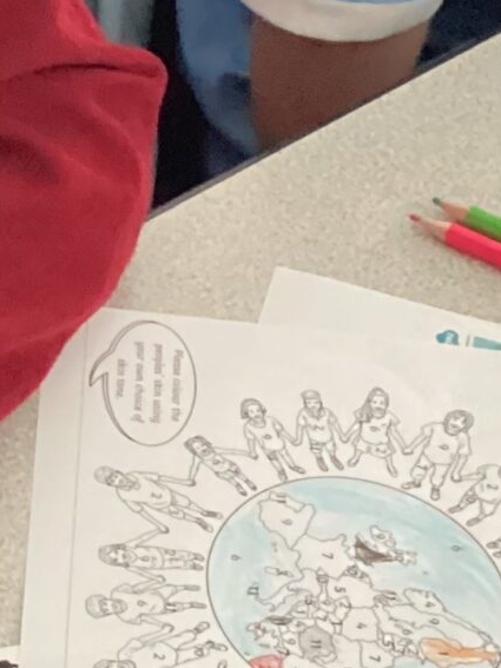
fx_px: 2703
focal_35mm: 140
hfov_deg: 10.2
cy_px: 124
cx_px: -266
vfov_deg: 14.0
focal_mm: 3.3
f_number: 2.4
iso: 800
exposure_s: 1/15
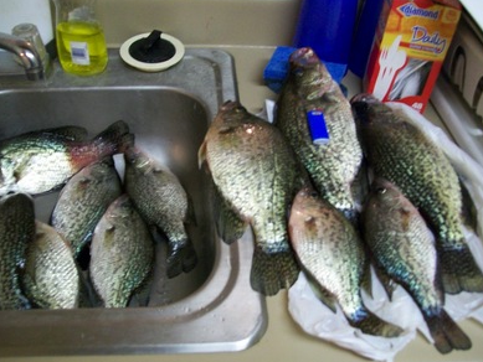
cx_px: 243
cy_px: 180
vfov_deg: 38.7
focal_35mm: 37
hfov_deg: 50.1
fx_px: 516
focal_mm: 6
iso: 160
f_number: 2.7
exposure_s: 1/13
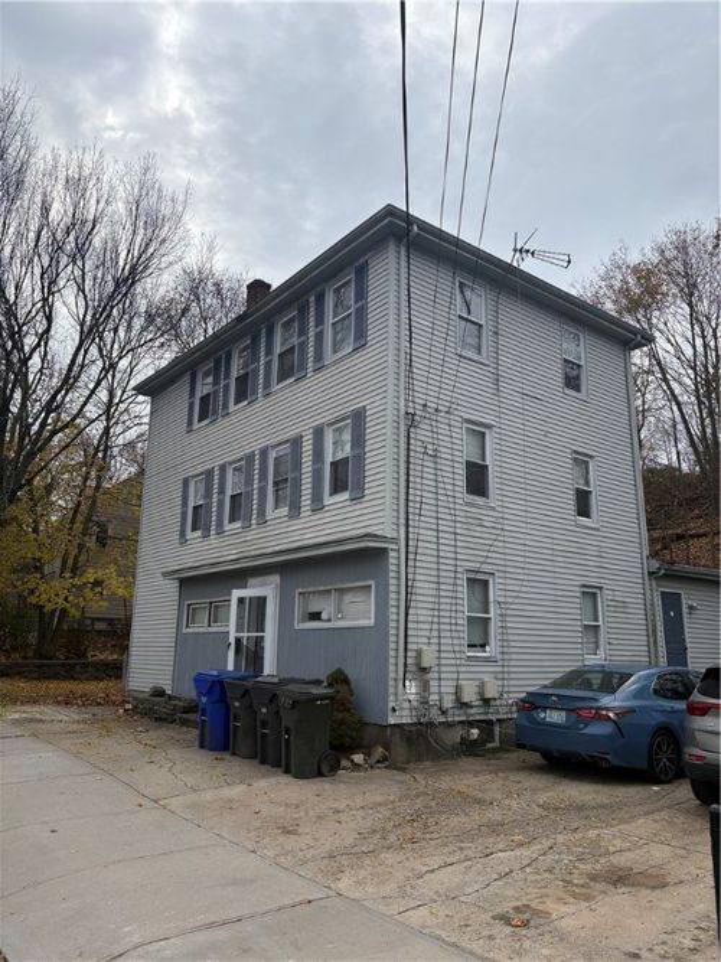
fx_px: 722
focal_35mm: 26
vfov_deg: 67.3
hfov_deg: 53.0
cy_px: 481
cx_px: 360
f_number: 1.6
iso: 50
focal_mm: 5.96
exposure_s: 1/1751
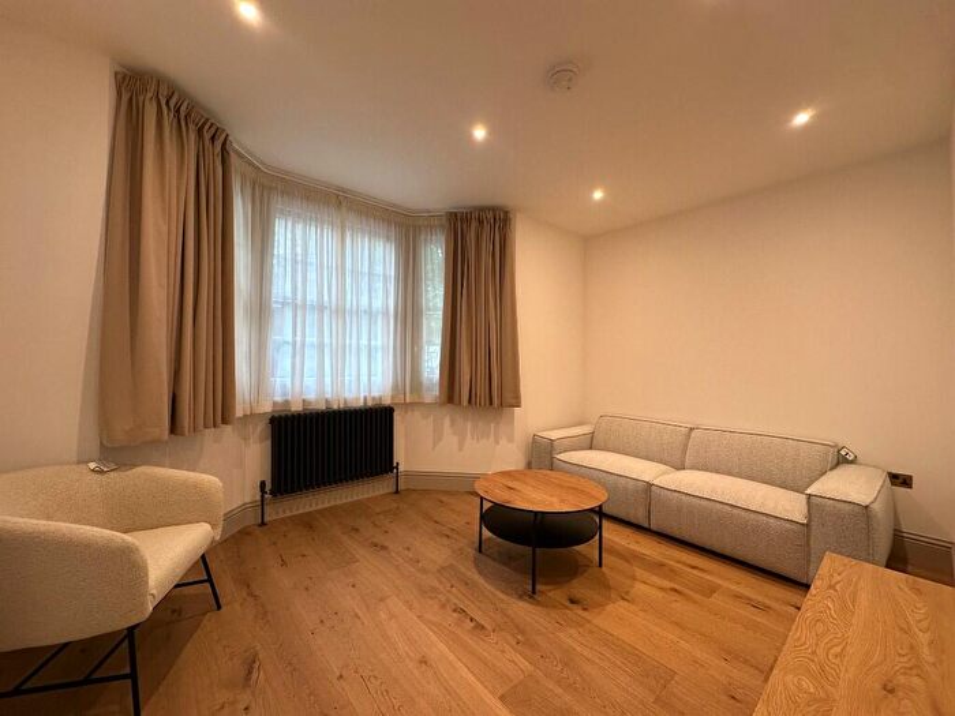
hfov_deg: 102.1
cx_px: 478
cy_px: 358
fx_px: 386
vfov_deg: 85.7
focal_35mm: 14
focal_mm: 2.22
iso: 125
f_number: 2.2
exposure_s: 1/100
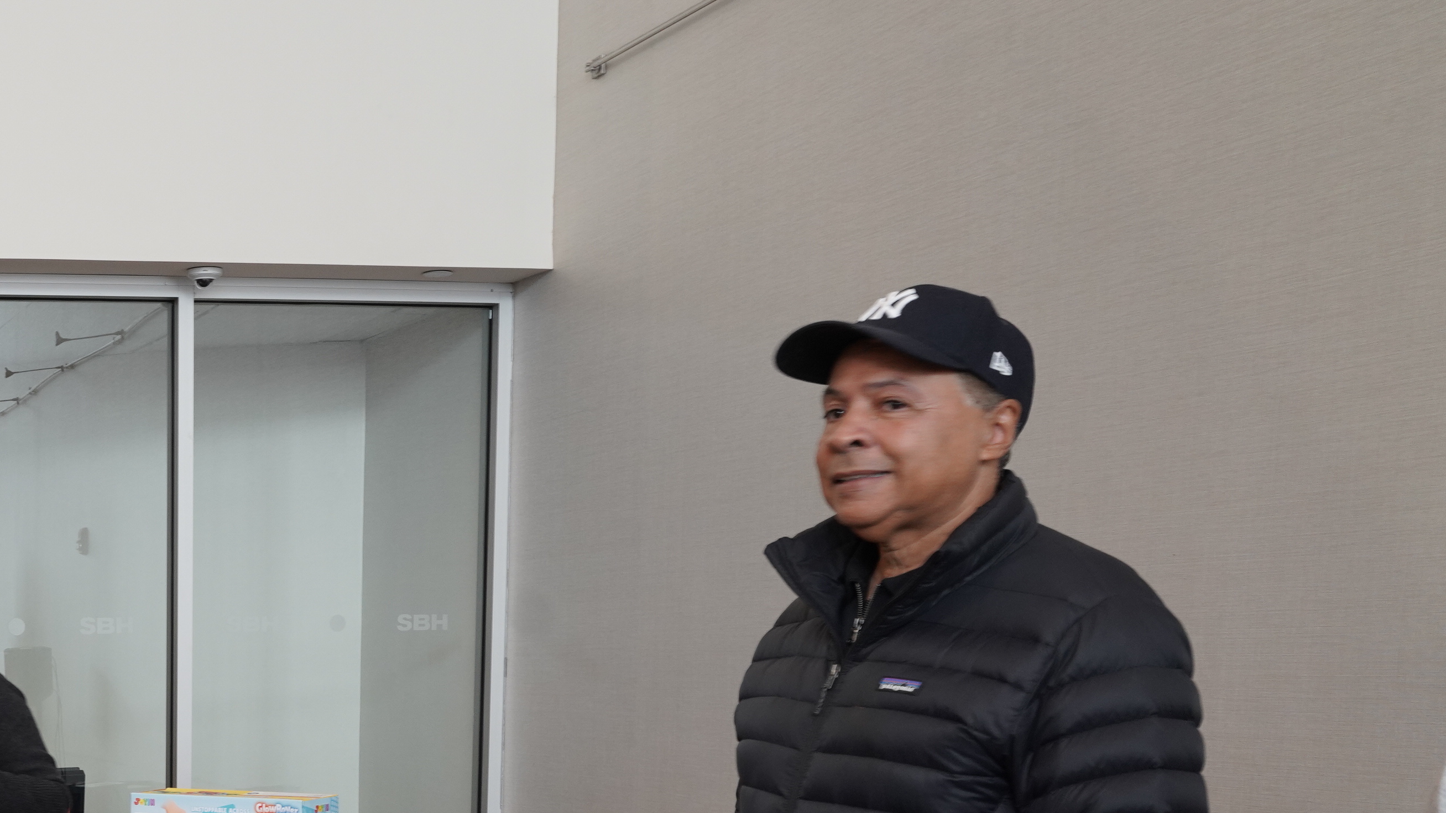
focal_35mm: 50
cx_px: -155
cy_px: 892
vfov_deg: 22.6
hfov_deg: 35.2
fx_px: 1917
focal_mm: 20
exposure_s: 1/30
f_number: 6.3
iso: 400
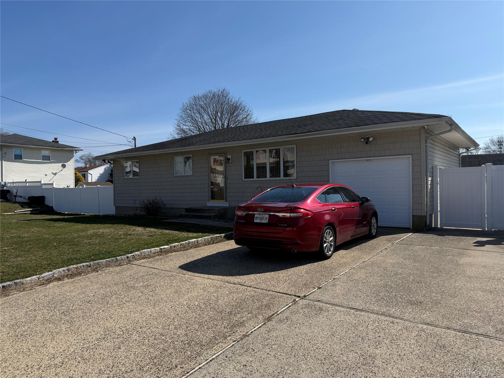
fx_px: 349
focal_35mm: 24
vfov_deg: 56.8
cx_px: 252
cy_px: 189
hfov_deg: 71.6
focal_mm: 6.76
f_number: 1.78
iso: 80
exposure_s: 1/6173
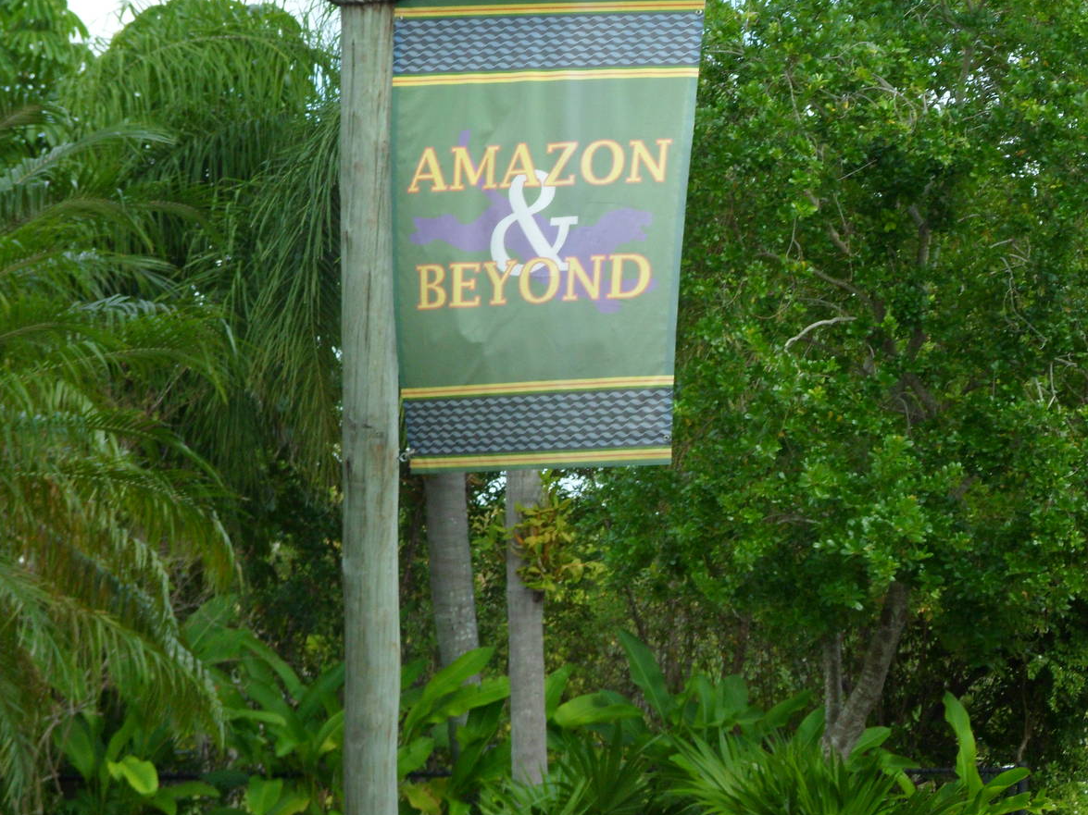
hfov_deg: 13.8
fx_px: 4494
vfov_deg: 10.4
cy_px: 301
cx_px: 570
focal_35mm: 143
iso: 80
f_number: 5.3
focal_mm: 17.7
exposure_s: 1/180
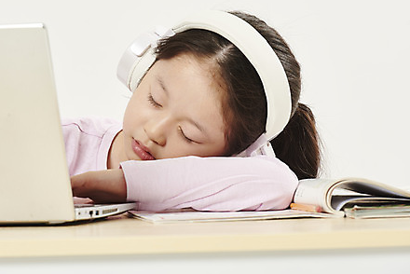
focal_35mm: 211
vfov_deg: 6.5
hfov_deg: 9.7
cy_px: 115
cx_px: 159
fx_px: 2405
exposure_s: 1/125
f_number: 8
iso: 125
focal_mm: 155
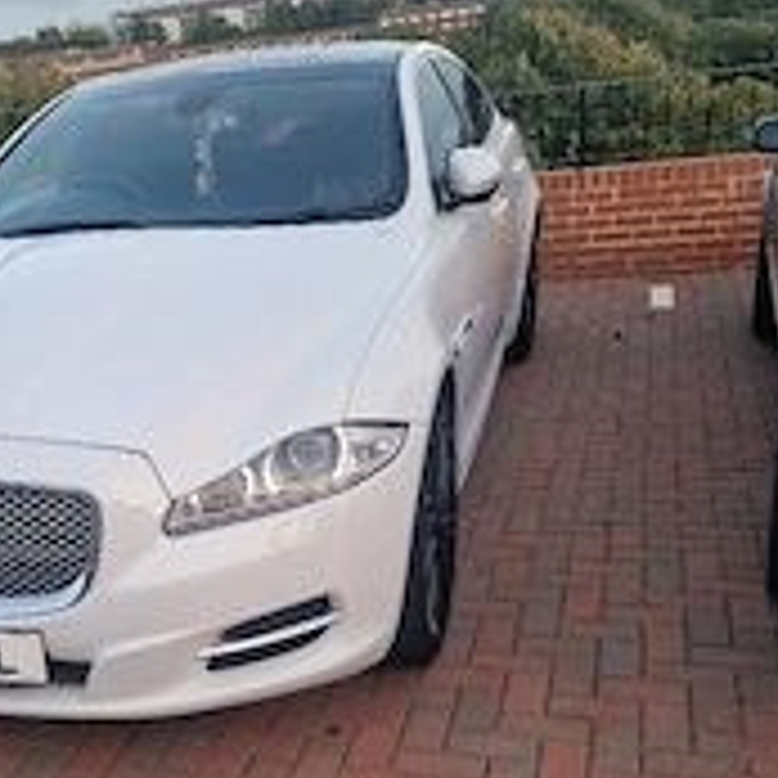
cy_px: 567
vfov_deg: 35.4
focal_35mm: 47
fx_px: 1195
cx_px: 144
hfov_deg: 34.8
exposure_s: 1/182
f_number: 1.8
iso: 160
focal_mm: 6.4
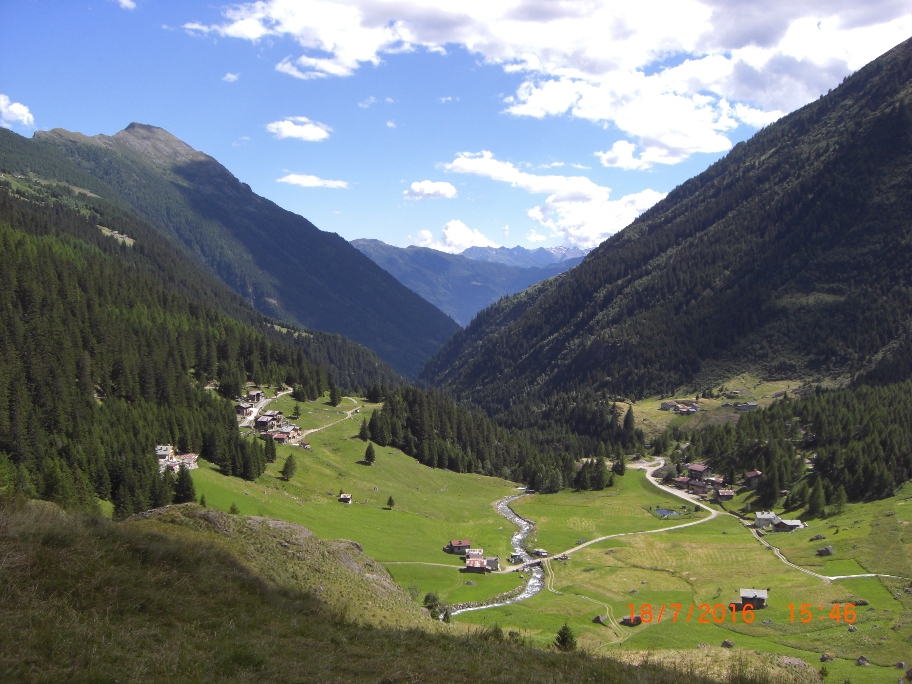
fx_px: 1001
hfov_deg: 49.0
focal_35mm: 38
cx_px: 456
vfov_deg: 37.7
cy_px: 342
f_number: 2.7
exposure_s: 1/1000
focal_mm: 6.2
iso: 64
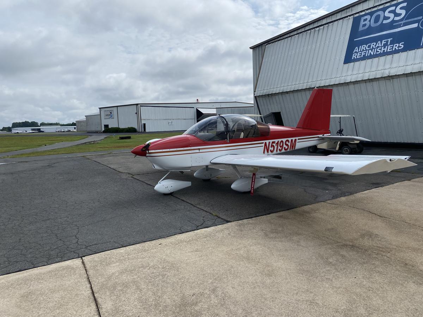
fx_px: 318
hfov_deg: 67.3
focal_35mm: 26
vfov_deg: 53.1
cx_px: 212
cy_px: 158
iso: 32
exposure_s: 1/5495
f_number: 1.8
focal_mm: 4.25
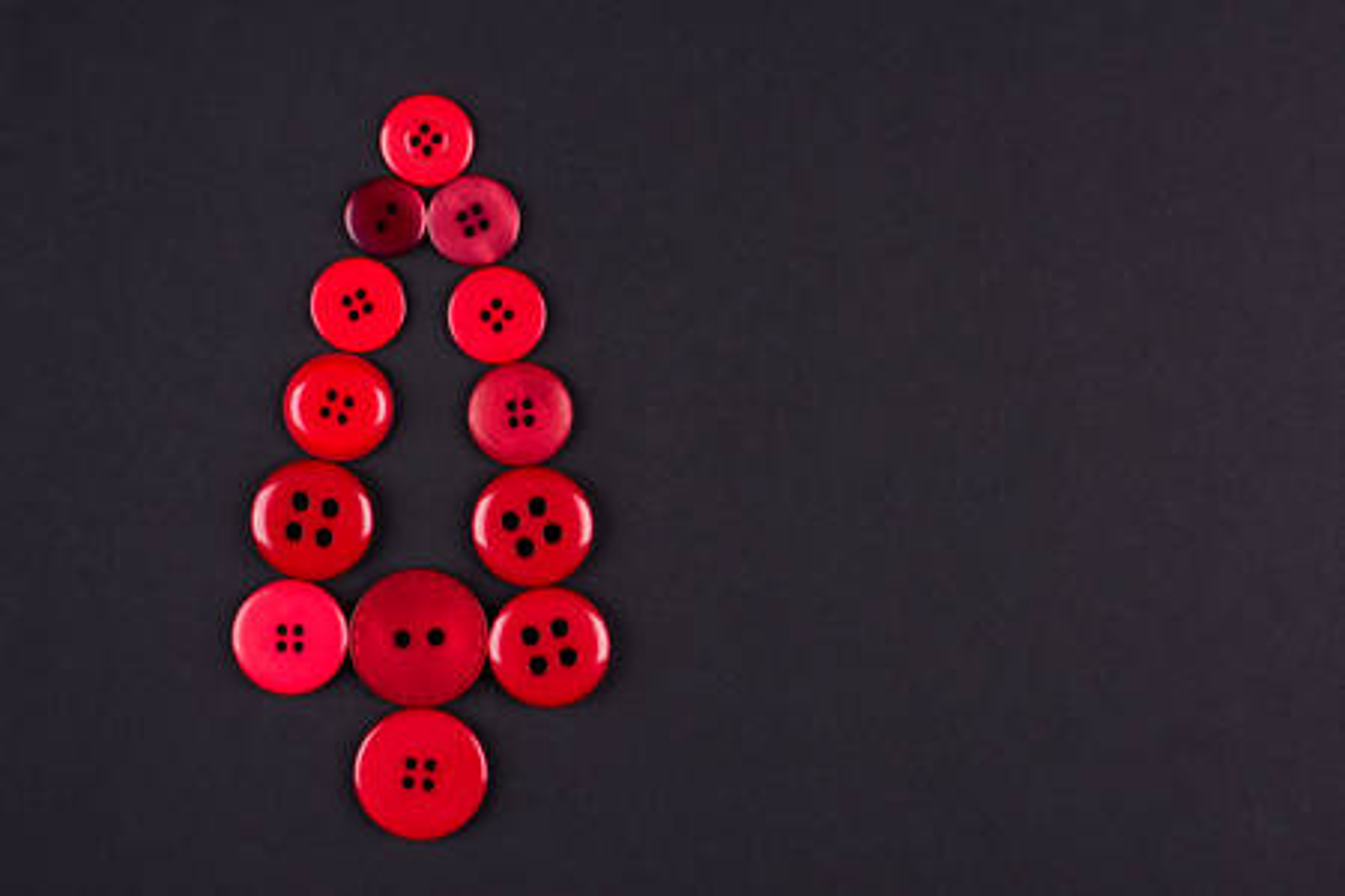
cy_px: 448
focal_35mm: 70
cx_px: 672
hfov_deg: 28.8
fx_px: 2615
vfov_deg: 19.5
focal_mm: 70
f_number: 14
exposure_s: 1/125
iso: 200
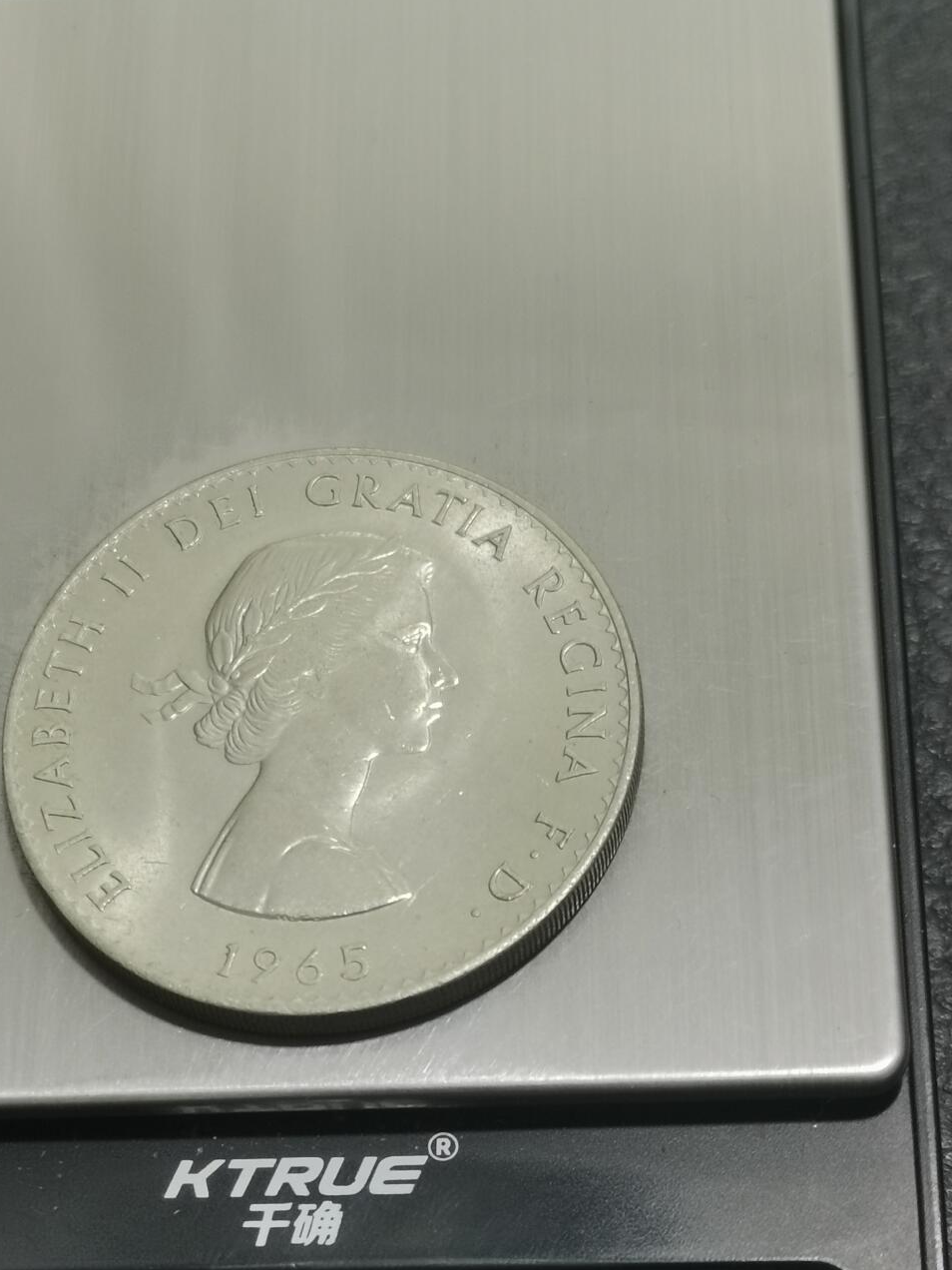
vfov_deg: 25.9
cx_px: 324
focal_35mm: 75
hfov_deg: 19.6
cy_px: 813
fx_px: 2750
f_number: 1.8
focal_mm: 5.58
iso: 80
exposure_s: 1/100
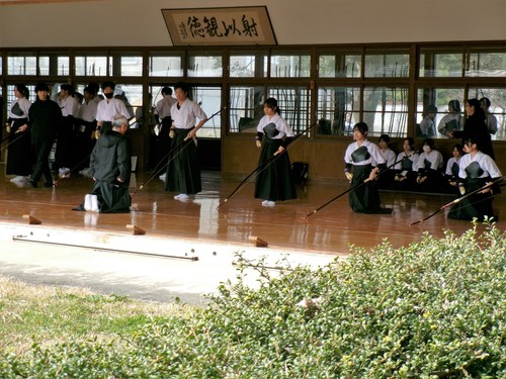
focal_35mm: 95
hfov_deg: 20.7
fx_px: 1389
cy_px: 190
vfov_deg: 15.6
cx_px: 253
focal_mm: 16.9
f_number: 5.8
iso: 100
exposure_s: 1/140
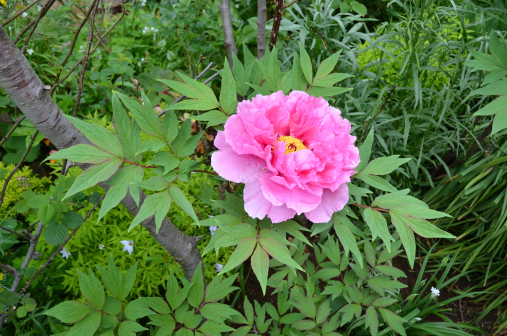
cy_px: 168
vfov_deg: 39.8
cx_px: 254
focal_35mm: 33
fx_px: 464
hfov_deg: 57.3
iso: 200
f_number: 5.6
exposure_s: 1/125
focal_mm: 22
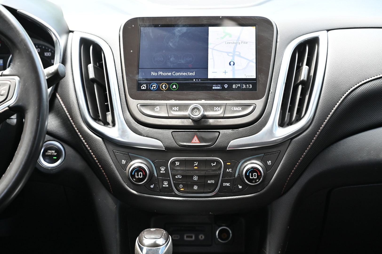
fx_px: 742
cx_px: 191
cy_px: 127
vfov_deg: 19.4
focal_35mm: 70
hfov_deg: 28.9
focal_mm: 70
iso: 720
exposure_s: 1/125
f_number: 4
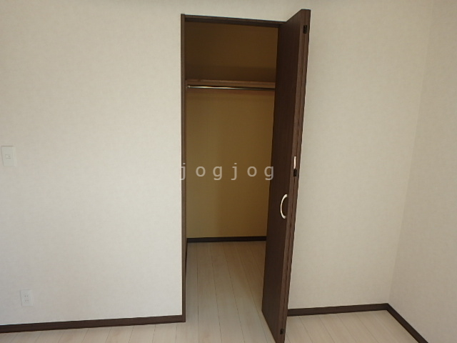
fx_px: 277
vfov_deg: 63.4
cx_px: 228
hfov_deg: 79.0
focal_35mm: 21
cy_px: 172
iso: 125
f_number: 3.5
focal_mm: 3.7
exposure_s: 1/125
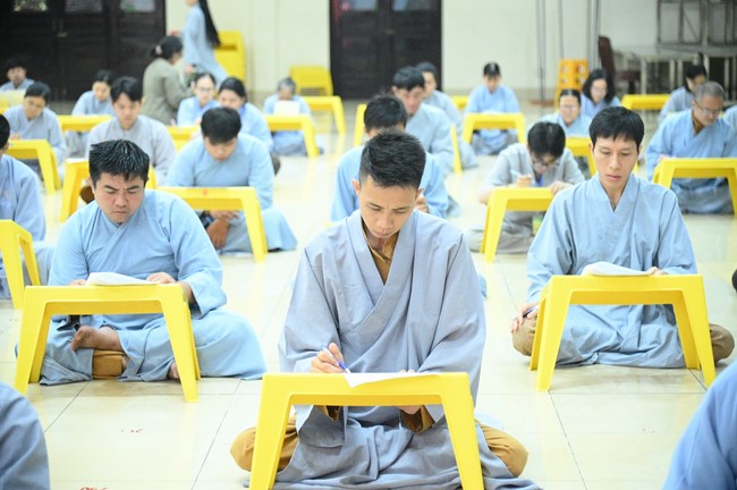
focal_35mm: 82
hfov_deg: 24.8
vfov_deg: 16.6
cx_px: 368
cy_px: 245
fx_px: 1677
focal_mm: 82
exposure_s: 1/200
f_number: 4
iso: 20000
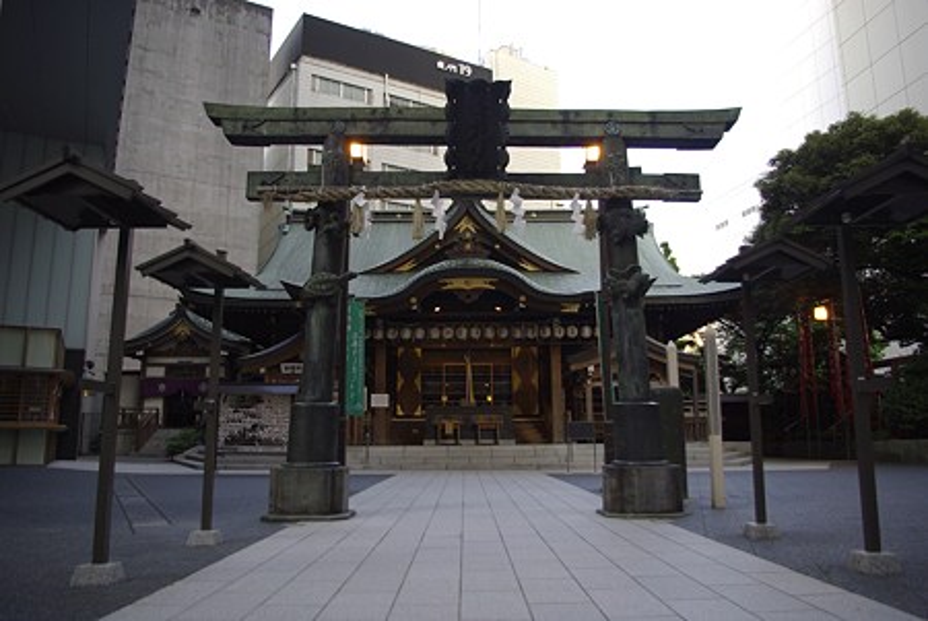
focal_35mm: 27
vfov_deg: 48.0
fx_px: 697
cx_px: 464
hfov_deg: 67.3
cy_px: 310
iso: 100
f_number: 3.5
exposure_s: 1/125
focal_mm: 18
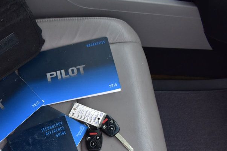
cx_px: 42
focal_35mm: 51
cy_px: 119
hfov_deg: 37.4
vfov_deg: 26.0
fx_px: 321
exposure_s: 1/15
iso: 500
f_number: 6.3
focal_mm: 20
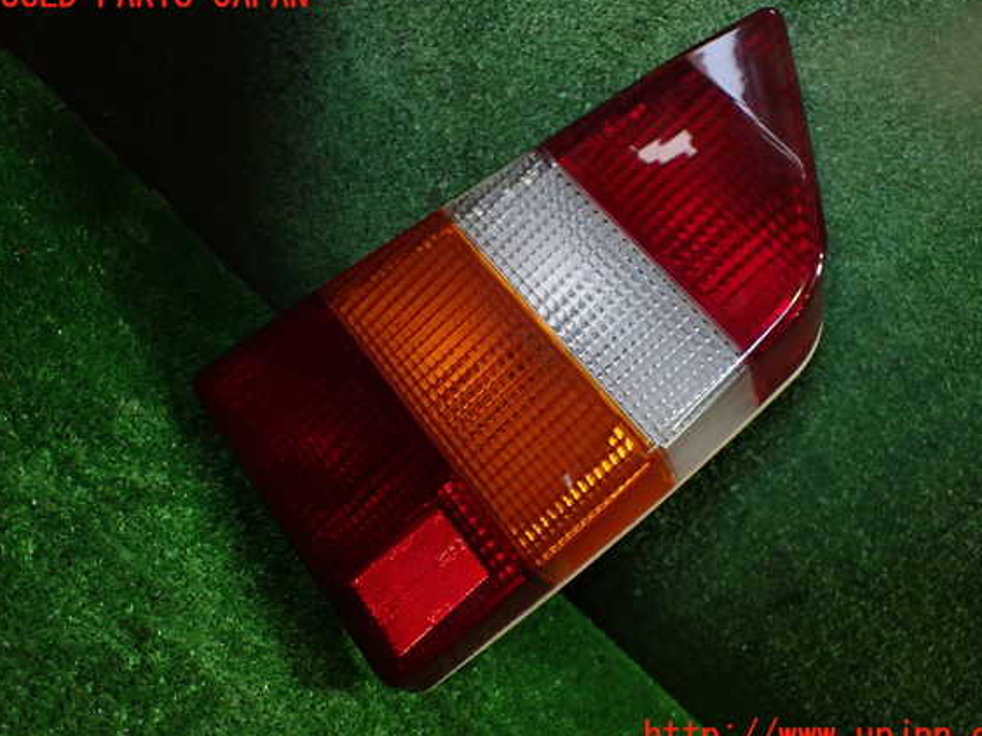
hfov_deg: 56.8
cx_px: 515
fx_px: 908
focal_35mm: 32
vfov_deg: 44.1
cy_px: 366
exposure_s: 1/125
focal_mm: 5.4
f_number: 2.3
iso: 500
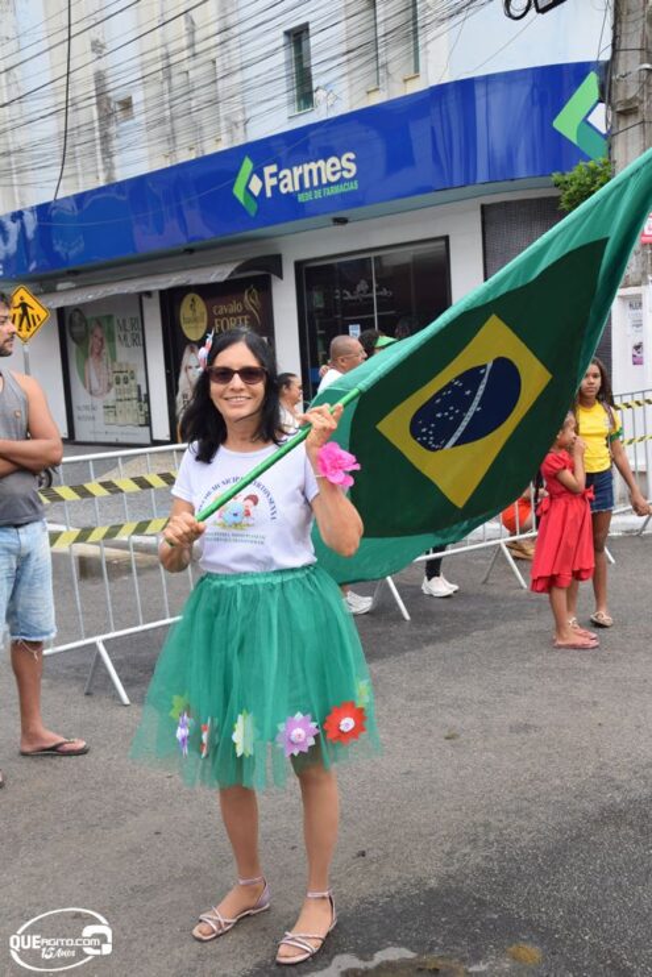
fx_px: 1140
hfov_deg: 31.9
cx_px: 326
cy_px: 488
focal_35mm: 42
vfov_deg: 46.4
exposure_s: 1/250
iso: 320
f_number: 8
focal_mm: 28
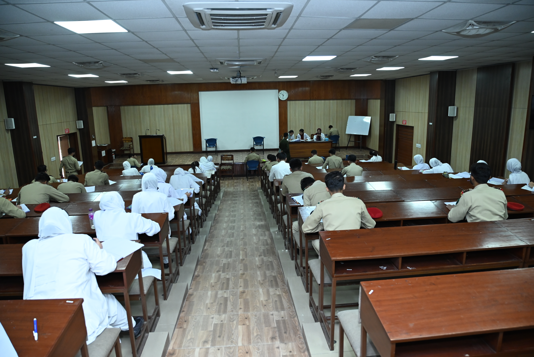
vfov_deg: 45.0
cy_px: 178
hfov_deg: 63.6
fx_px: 430
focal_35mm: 29
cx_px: 267
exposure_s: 1/125
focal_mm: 29
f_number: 4
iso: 1600
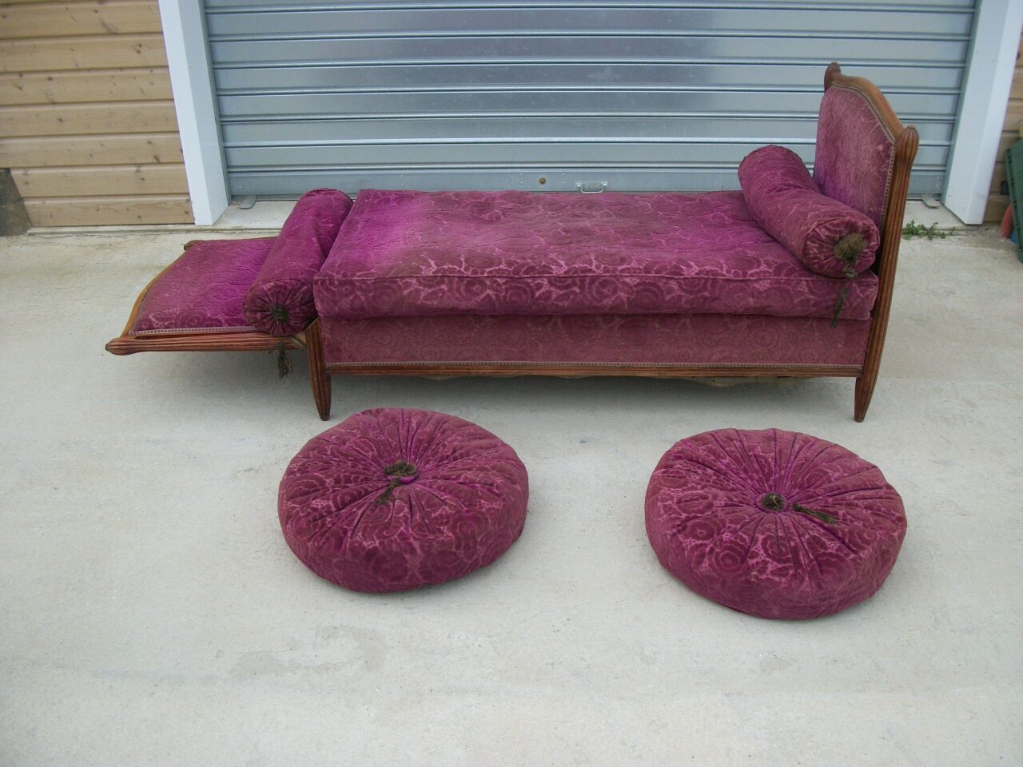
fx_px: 946
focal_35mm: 32
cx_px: 512
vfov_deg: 44.2
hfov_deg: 56.8
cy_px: 384
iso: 80
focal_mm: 5.7
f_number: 8.8
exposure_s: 1/100
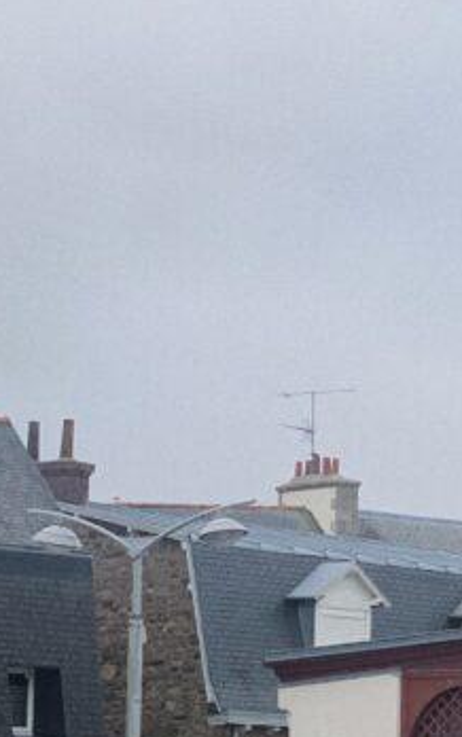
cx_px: 1007
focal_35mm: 162
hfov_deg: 7.7
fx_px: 3258
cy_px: 563
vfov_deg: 12.9
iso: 50
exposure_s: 1/122
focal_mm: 6
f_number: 2.4
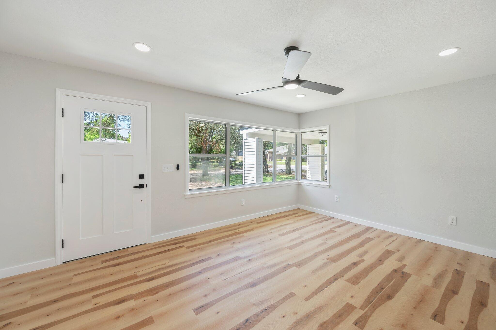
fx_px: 193
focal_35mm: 14
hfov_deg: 104.3
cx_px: 248
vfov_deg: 81.1
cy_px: 165
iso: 250
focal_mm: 14
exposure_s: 1/80
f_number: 7.1
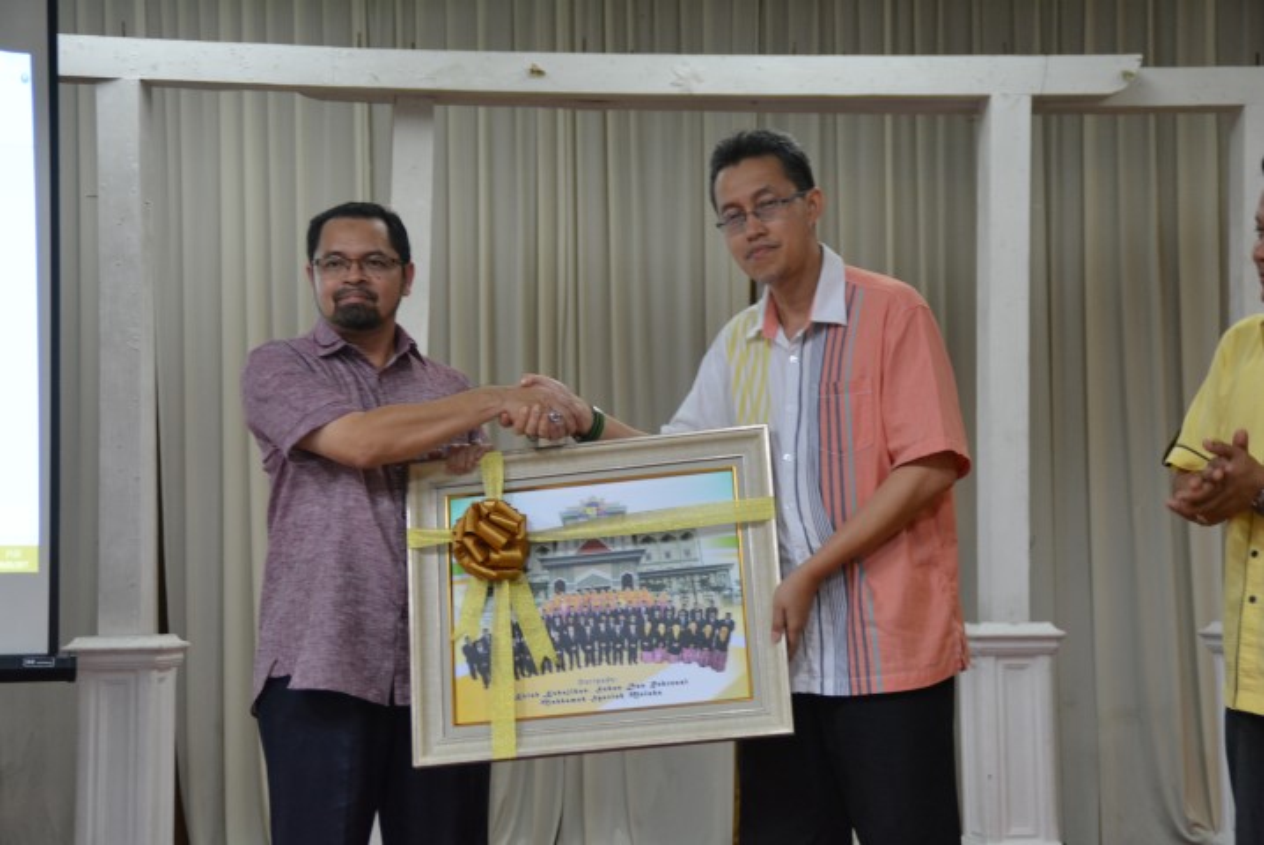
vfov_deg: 21.6
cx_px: 632
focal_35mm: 63
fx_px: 2214
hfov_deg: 31.9
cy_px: 422
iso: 1000
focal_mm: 42
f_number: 4.5
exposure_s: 1/30
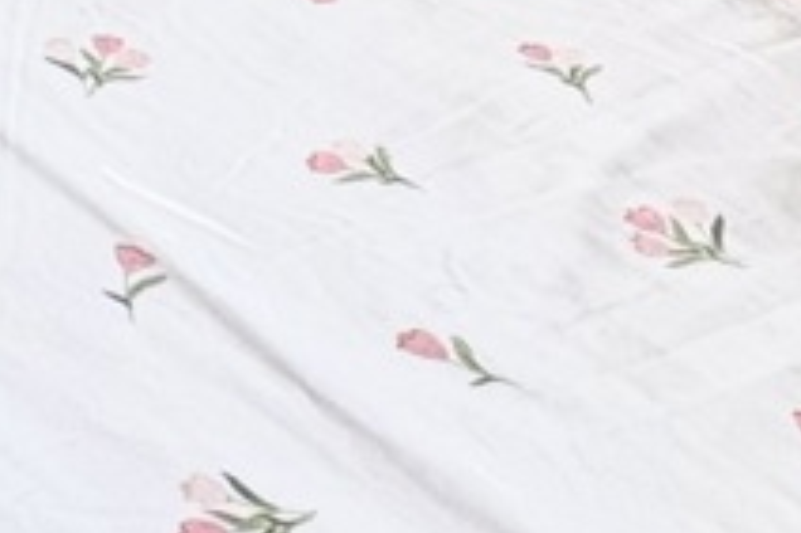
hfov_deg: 17.8
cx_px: -136
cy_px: -1172
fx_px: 2446
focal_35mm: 110
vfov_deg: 9.3
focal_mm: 2.22
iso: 160
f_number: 2.2
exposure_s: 1/100
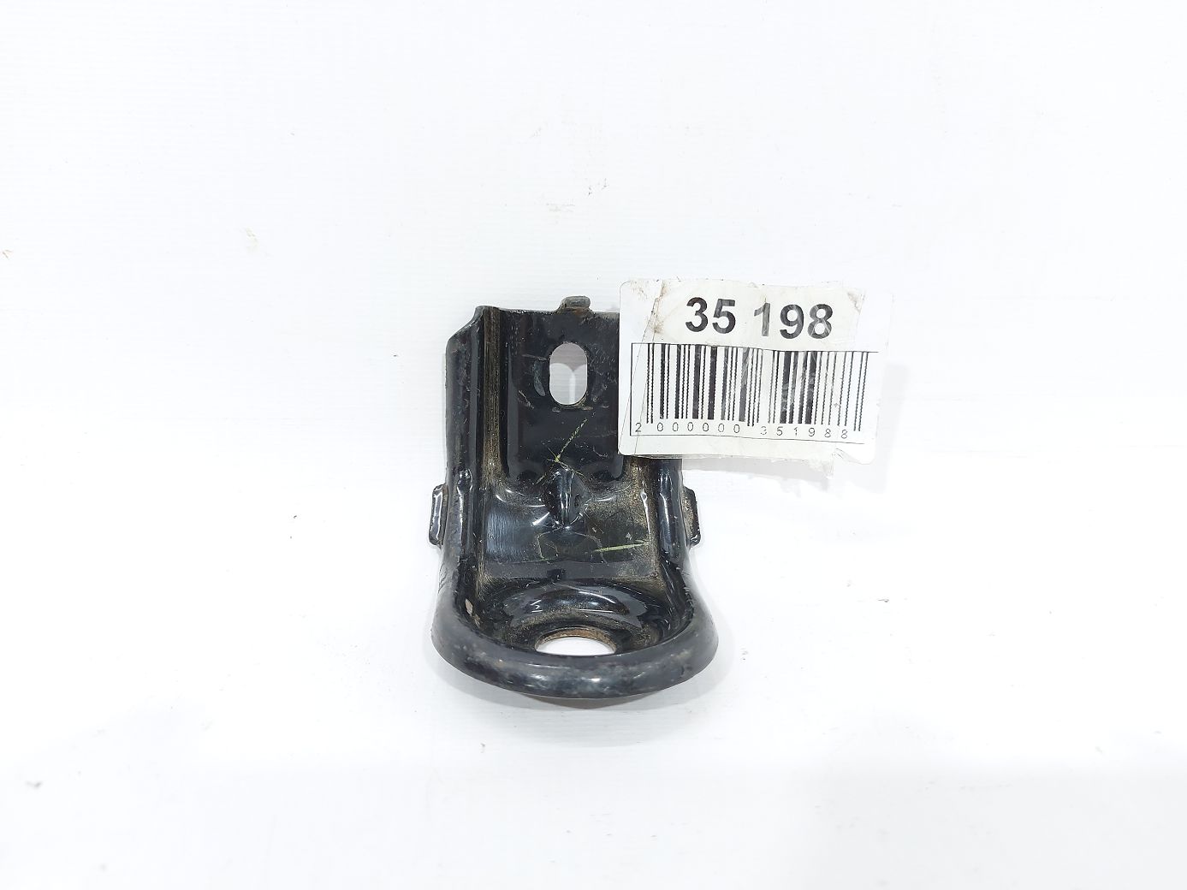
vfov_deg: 56.8
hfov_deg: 71.6
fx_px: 823
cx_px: 594
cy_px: 445
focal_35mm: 24
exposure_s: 1/50
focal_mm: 5.23
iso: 100
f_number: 1.8
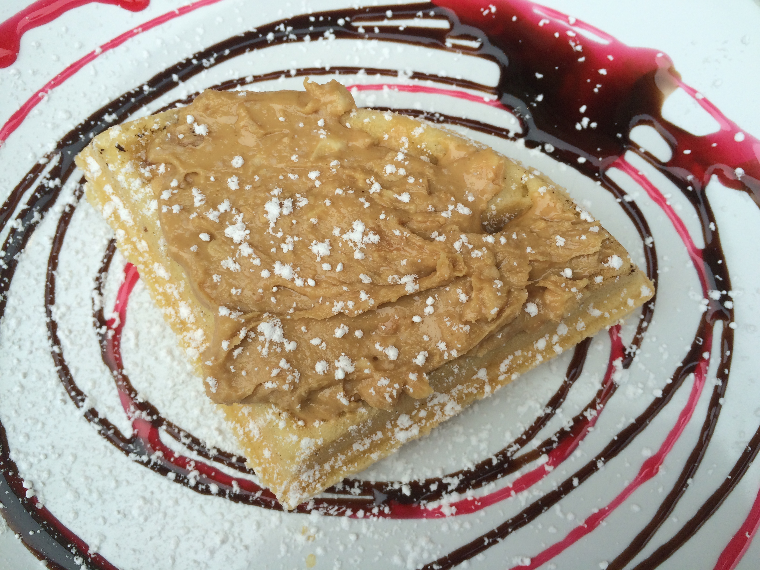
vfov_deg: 48.2
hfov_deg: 61.7
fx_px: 637
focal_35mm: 29
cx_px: 380
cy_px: 285
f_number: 2.2
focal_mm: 4.15
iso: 32
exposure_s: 1/507
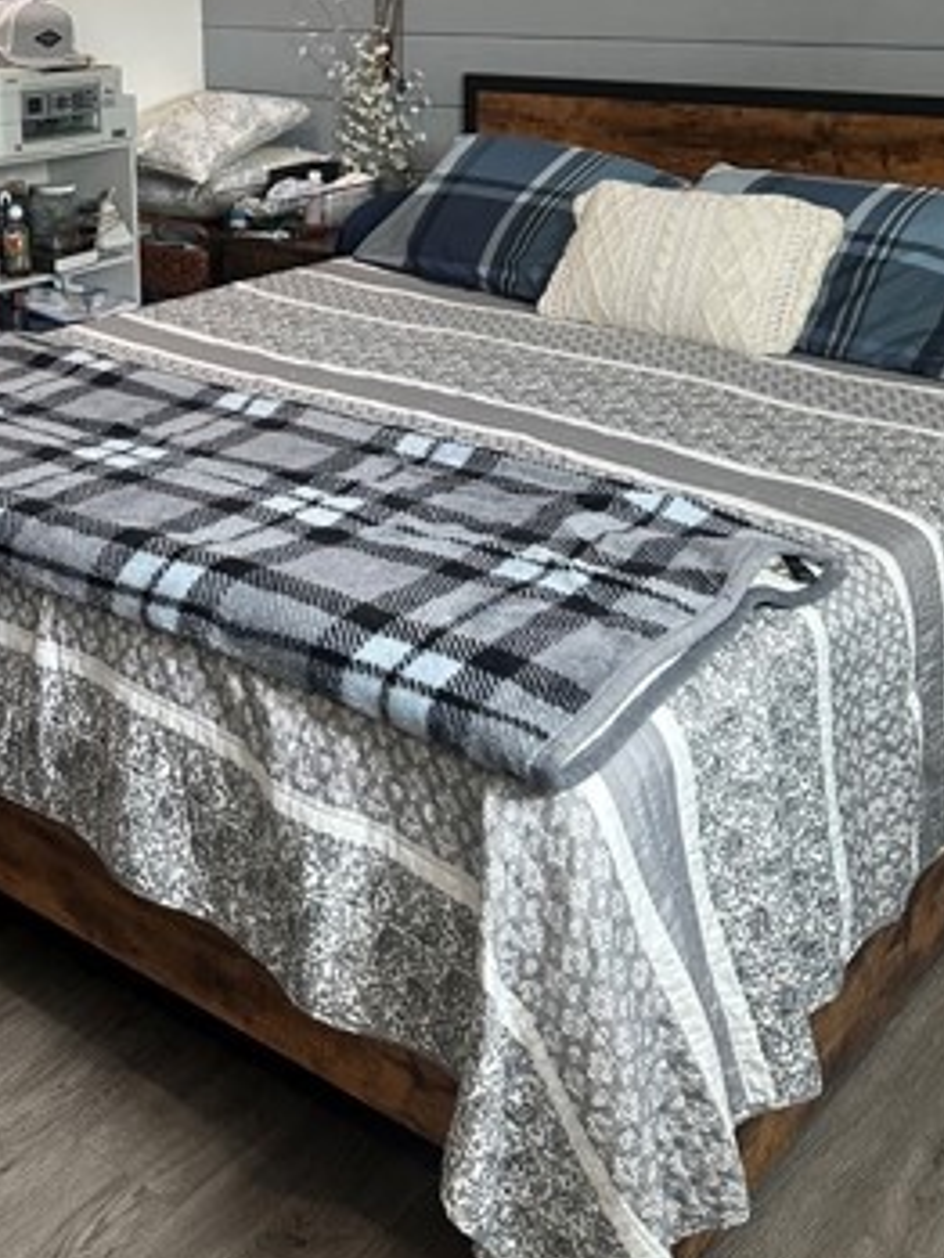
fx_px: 1599
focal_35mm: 44
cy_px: 209
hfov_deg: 32.4
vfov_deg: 40.7
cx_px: 252
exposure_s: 1/60
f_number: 1.78
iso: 200
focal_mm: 6.86
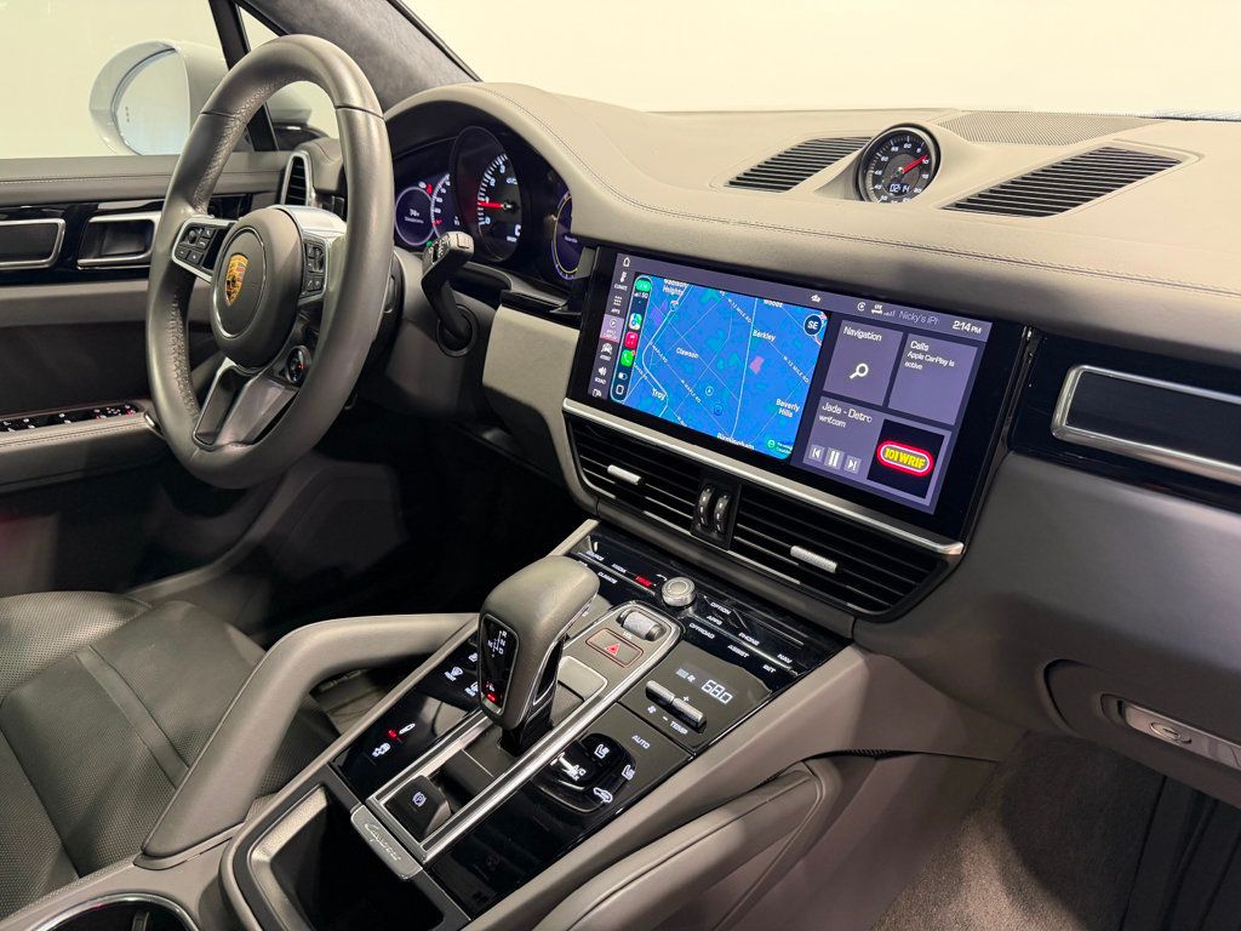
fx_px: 860
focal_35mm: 24
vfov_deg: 56.8
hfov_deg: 71.6
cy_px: 466
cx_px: 620
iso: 320
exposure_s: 1/60
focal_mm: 6.76
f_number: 1.78
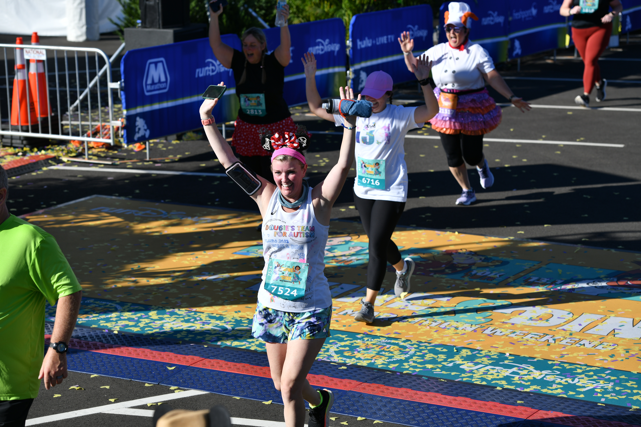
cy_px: 214
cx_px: 320
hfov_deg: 19.5
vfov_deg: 13.0
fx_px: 1869
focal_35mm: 105
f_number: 5.6
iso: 100
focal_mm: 105
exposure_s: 1/800
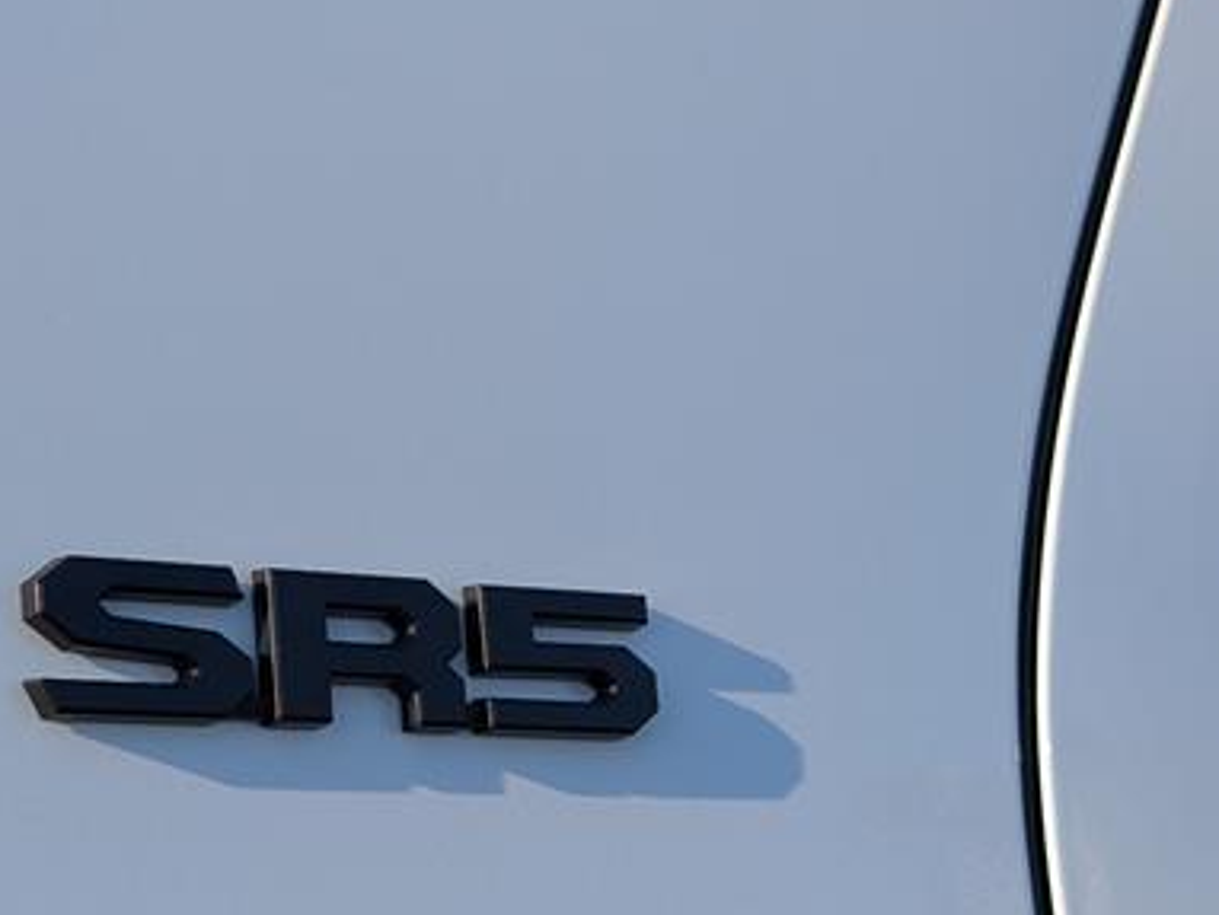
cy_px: 587
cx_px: 300
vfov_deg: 18.0
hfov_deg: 23.6
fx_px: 2889
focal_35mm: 82
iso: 19
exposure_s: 1/1000
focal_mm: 6.9
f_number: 1.68
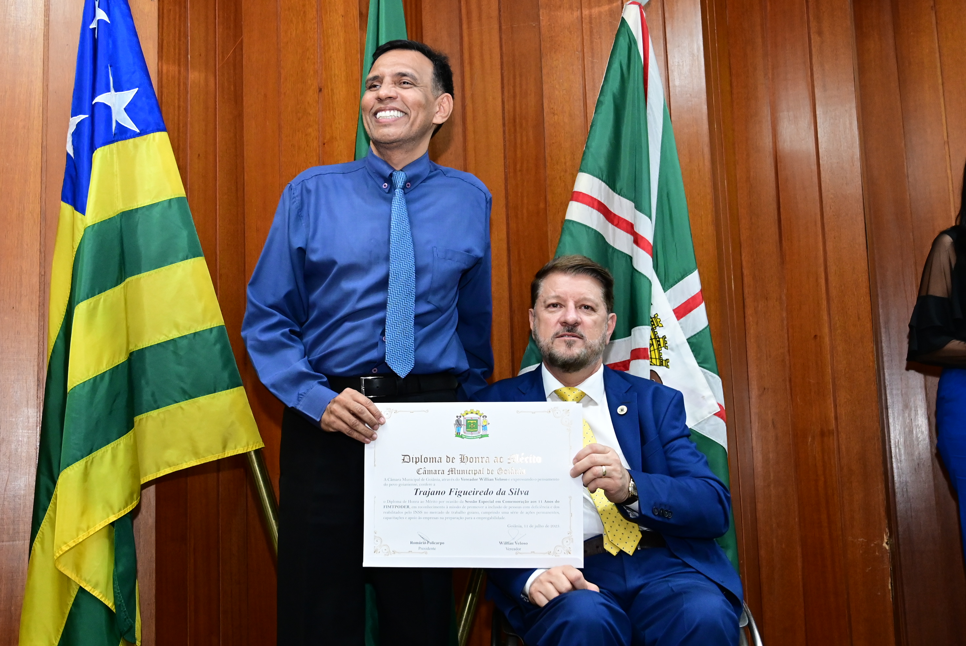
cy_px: 323
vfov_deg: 31.2
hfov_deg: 45.4
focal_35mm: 43
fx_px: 1155
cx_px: 483
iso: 3200
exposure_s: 1/125
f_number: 4
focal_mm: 29
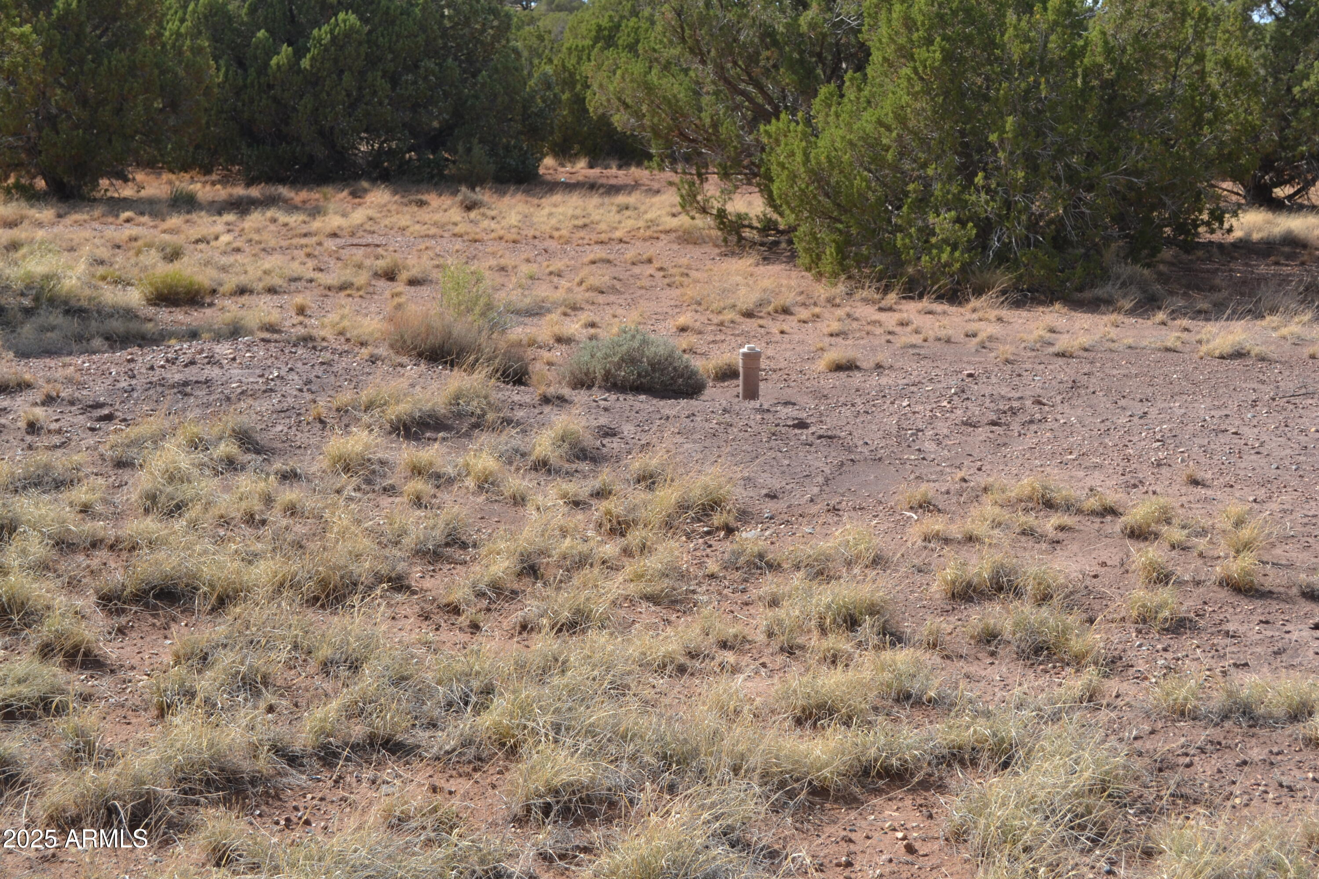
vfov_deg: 25.8
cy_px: 440
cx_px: 660
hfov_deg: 37.9
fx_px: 1923
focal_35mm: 52
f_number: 8
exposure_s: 1/250
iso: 100
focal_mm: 35
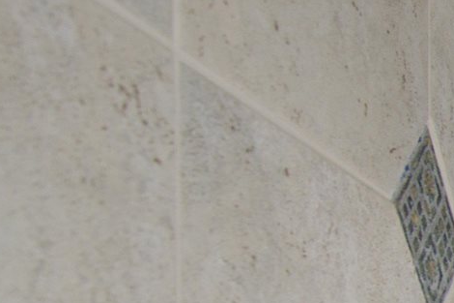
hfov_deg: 12.0
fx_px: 1277
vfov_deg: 12.1
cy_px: 587
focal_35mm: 101
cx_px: 1300
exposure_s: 1/8
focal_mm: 15.5
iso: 400
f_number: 7.1
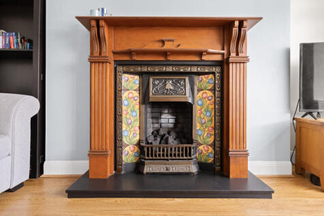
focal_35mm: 20
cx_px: 162
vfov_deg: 61.9
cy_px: 108
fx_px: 180
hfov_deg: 84.0
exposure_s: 1/50
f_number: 5
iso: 640
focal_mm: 20
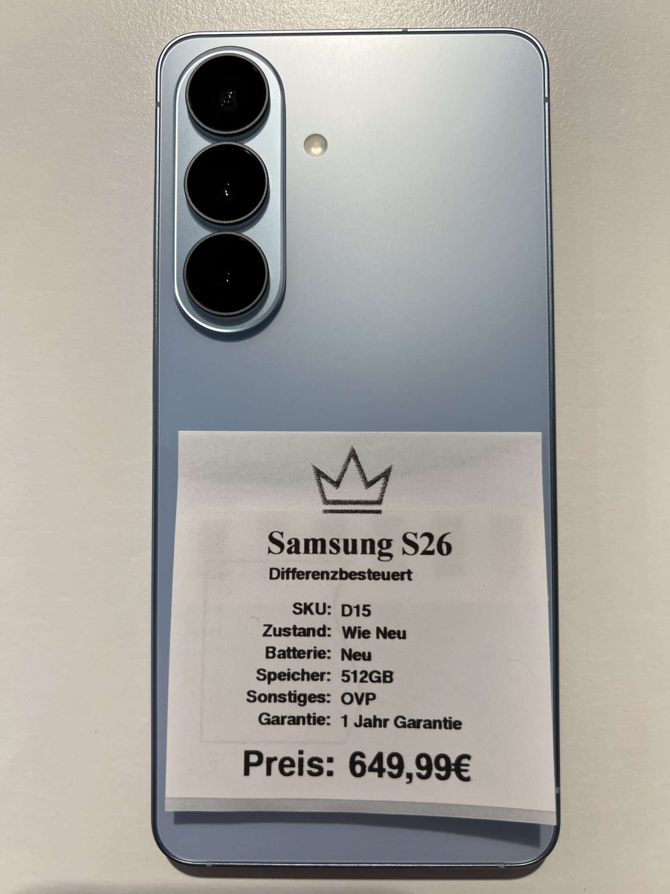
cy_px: 447
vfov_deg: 67.3
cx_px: 335
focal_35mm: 26
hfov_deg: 53.1
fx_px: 671
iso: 50
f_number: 1.5
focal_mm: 5.7
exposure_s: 1/389
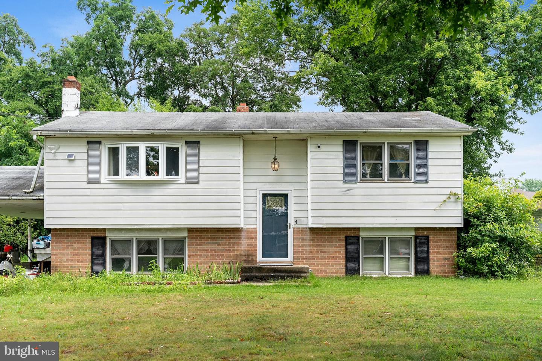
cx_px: 271
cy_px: 180
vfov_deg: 37.9
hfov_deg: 54.4
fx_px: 527
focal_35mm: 35
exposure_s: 1/4000
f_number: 3.5
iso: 800
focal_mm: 35
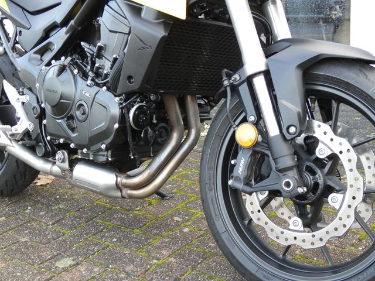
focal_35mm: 50
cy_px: 140
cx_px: 188
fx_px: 542
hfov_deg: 38.2
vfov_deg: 29.1
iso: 500
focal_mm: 9
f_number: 3.9
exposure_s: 1/80
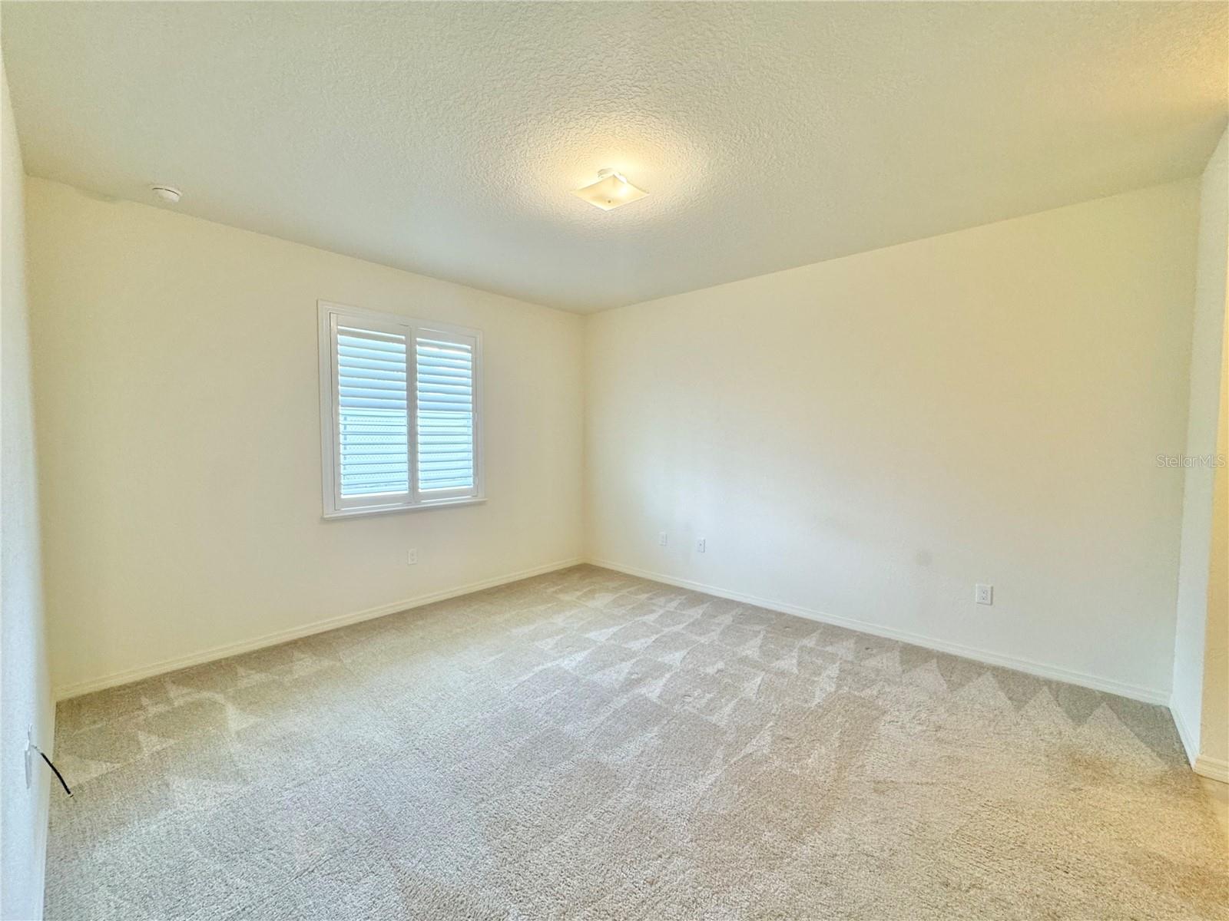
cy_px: 460
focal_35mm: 14
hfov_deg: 102.1
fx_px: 497
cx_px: 614
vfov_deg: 85.7
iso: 160
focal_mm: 2.22
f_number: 2.2
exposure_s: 1/120
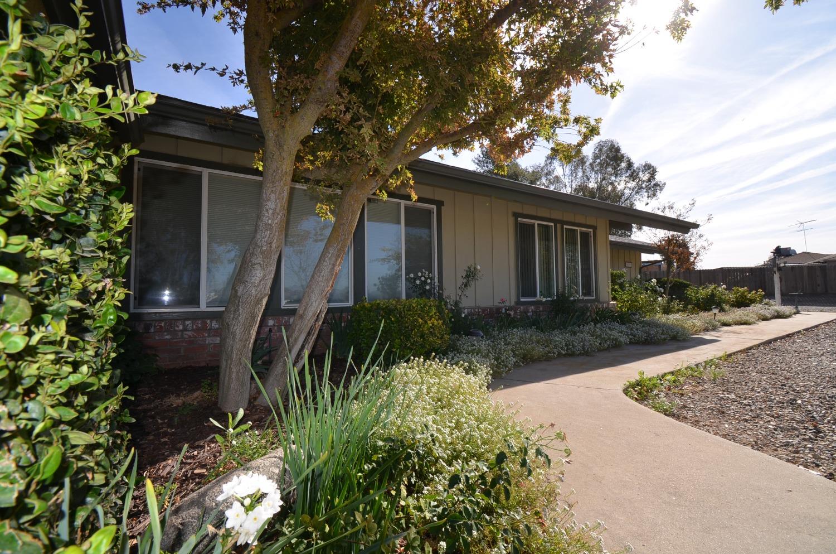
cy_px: 277
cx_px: 418
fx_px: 348
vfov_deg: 77.1
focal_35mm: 15
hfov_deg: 100.5
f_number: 9
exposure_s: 1/200
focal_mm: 10
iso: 100
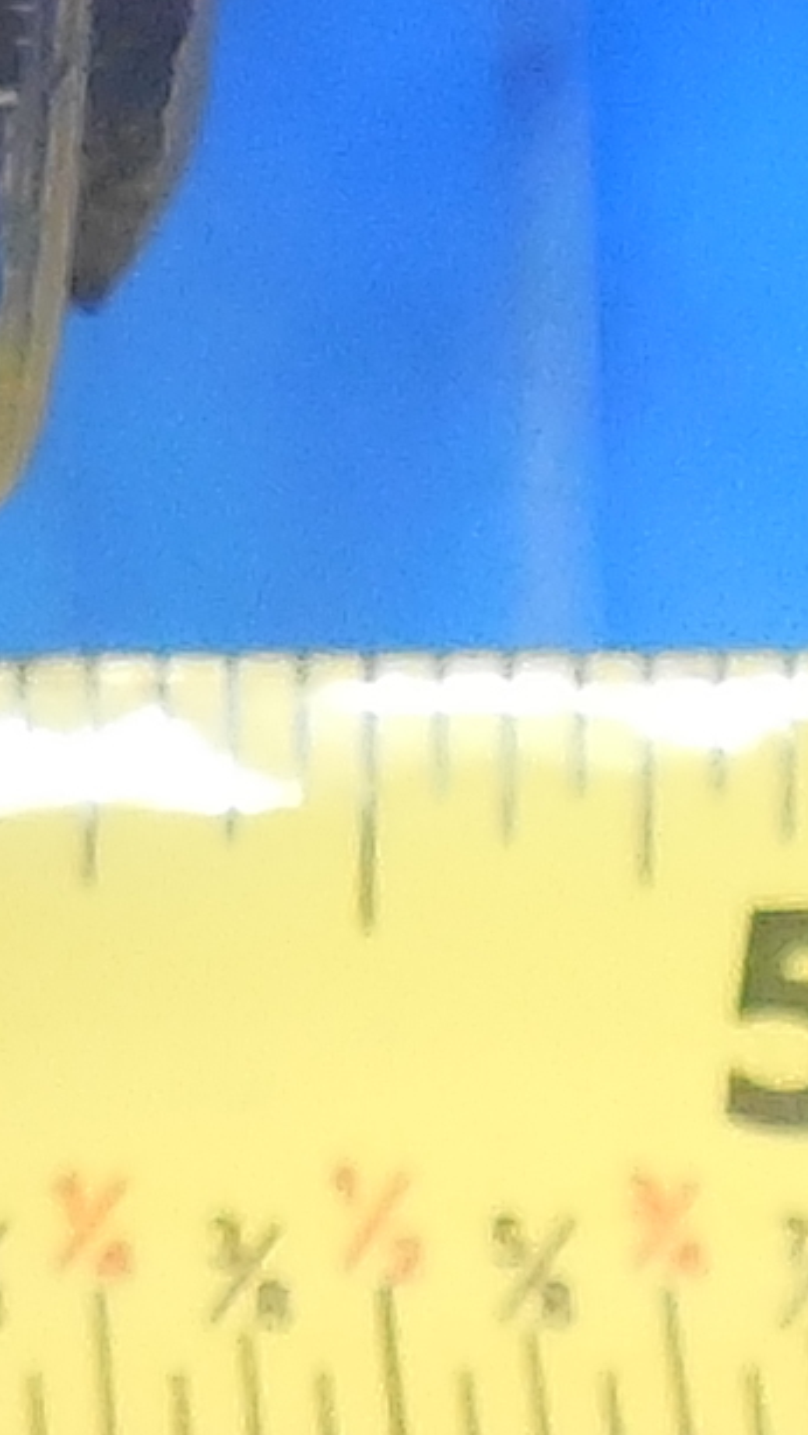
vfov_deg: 10.1
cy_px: -1006
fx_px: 7769
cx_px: -353
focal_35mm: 204
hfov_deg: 5.9
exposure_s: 1/20
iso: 400
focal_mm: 4.5
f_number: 3.3
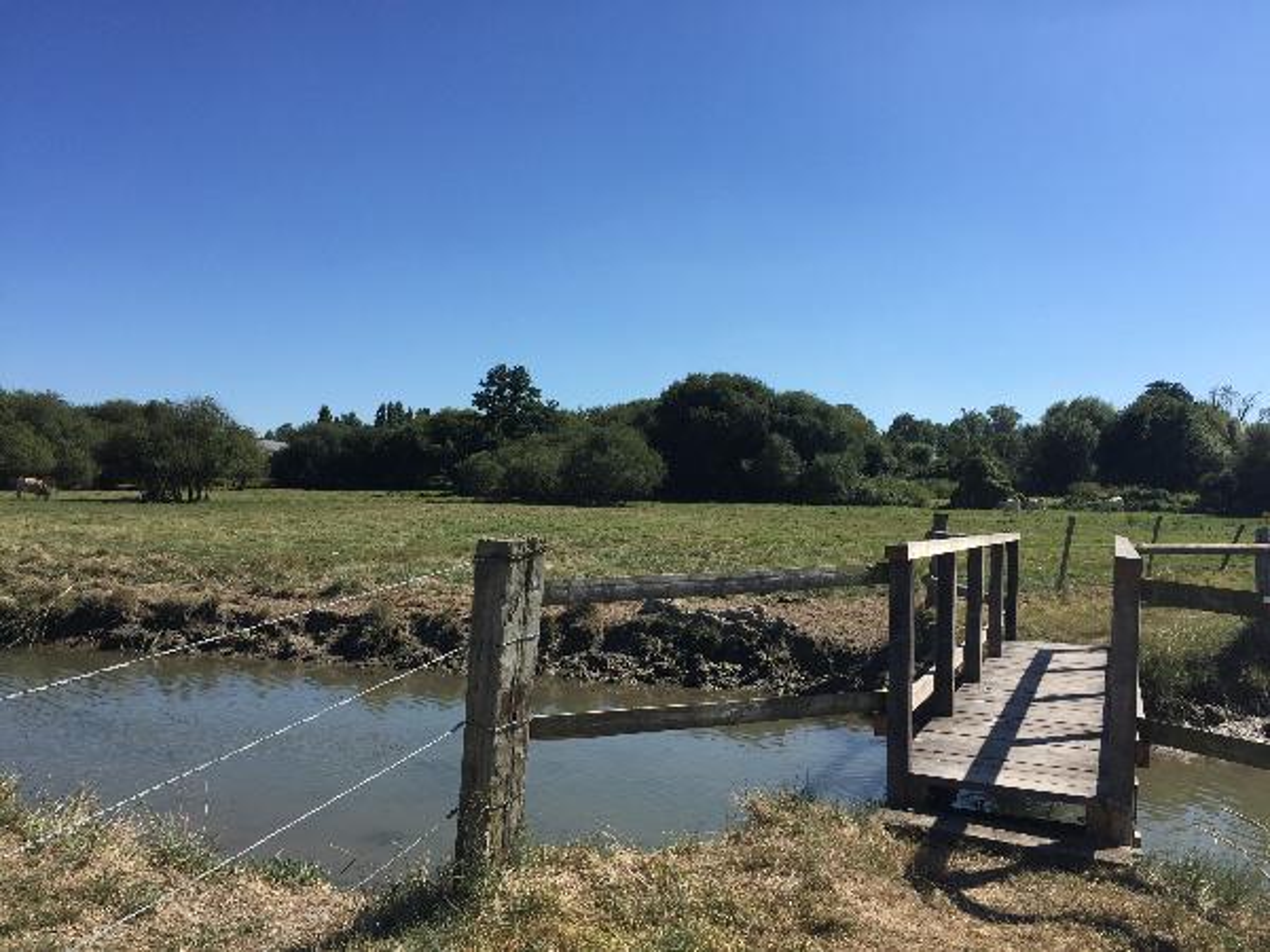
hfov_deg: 61.7
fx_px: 1064
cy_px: 476
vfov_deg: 48.2
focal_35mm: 29
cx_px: 635
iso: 32
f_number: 2.2
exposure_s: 1/1883
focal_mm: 4.15
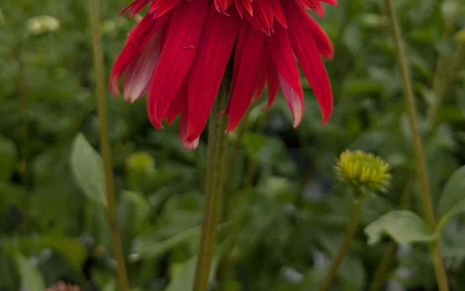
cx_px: 237
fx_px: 456
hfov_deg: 54.0
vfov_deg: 32.9
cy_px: 11
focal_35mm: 36
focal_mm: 5.43
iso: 48
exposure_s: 1/1166
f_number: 1.89
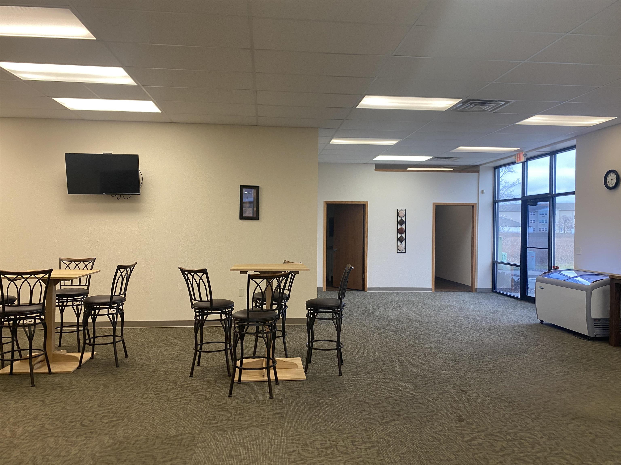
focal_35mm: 26
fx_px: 466
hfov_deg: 67.3
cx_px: 310
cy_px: 232
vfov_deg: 53.1
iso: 80
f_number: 1.8
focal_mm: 4.25
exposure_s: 1/60
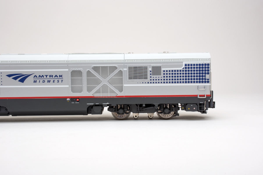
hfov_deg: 33.4
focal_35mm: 60
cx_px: 132
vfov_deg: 22.6
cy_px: 88
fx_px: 438
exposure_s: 1/125
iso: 100
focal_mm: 40
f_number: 25
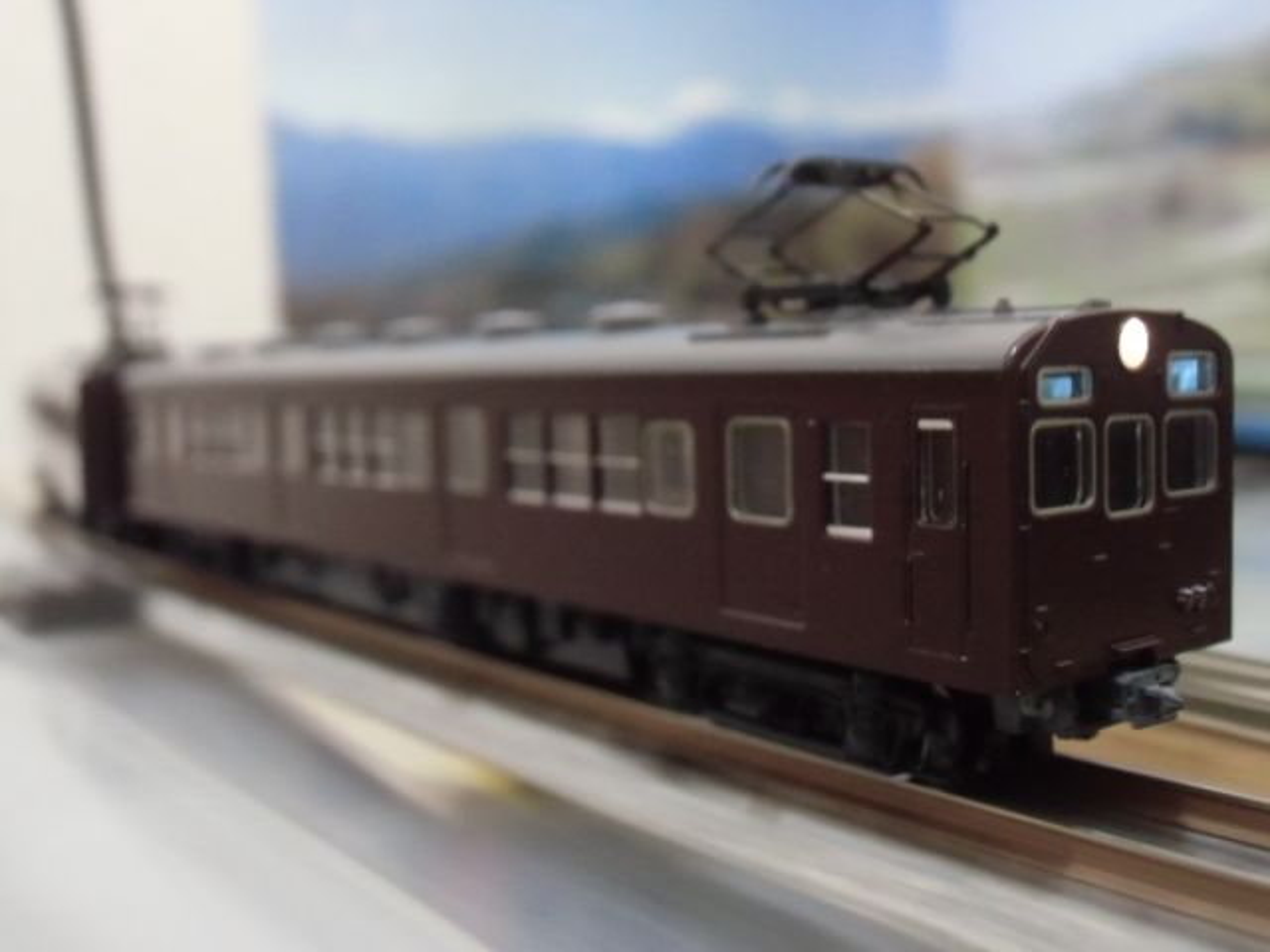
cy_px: 476
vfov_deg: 37.7
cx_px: 635
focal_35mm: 38
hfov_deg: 49.0
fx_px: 1394
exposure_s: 1/15
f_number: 3.9
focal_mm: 6.67
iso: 800
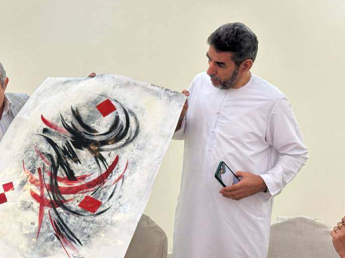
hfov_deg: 27.5
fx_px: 697
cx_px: 98
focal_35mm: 70
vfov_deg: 21.0
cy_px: 151
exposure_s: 1/50
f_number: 1.78
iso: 125
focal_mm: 6.86
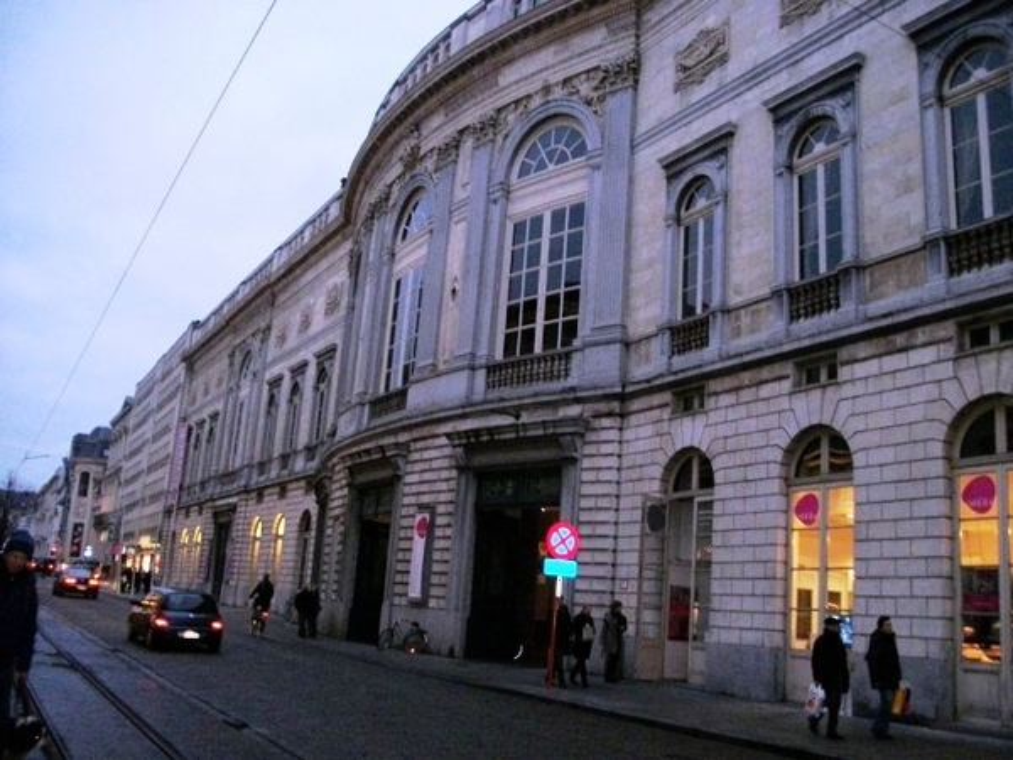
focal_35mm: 32
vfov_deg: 44.2
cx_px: 506
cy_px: 380
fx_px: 936
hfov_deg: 56.8
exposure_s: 1/30
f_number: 2.9
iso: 250
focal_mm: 5.7
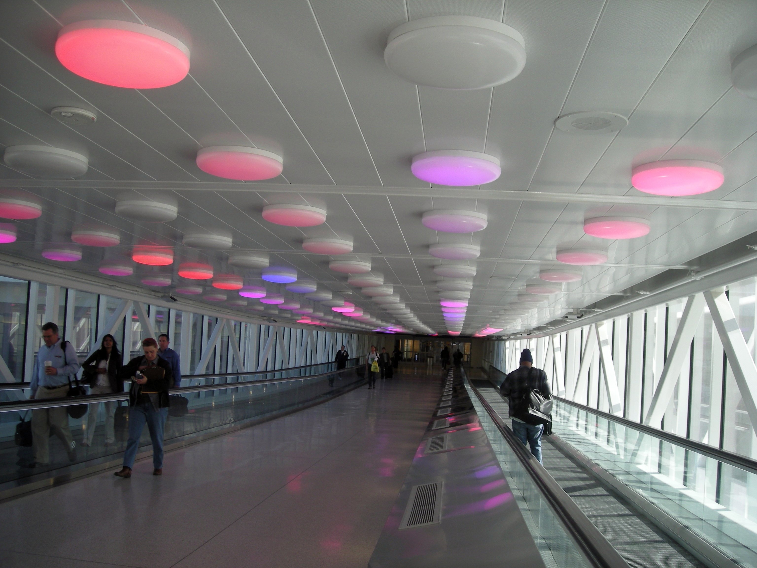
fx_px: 765
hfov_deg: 52.6
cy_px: 284
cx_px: 378
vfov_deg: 40.7
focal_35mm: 35
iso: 50
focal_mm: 5.7
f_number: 2.8
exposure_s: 1/89
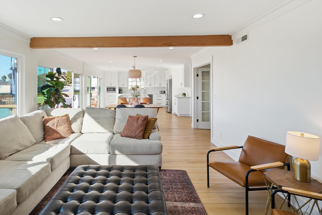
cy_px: 83
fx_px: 179
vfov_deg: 61.3
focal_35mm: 20
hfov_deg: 83.3
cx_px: 135
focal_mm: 16
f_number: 8
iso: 200
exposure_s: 1/640
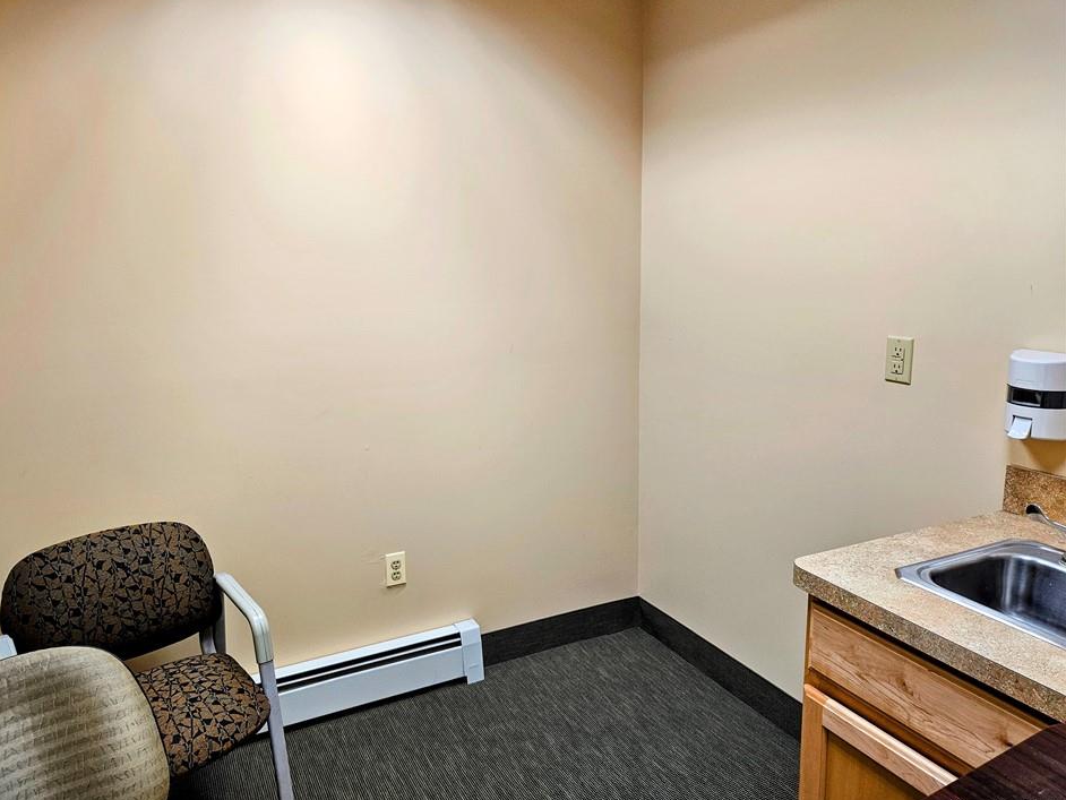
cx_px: 488
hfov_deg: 69.3
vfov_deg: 54.9
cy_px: 389
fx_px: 770
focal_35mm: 25
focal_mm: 5.4
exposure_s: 1/180
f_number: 1.8
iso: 125
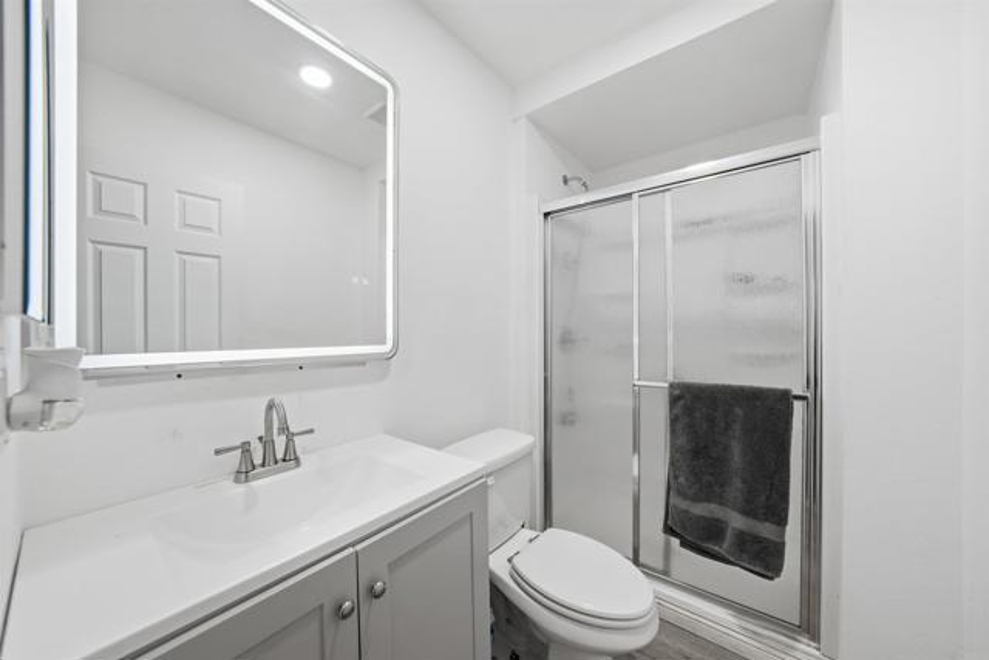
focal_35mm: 12
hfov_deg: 112.6
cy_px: 330
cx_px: 494
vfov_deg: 90.0
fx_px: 330
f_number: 7.1
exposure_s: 1/800
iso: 1250
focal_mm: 12
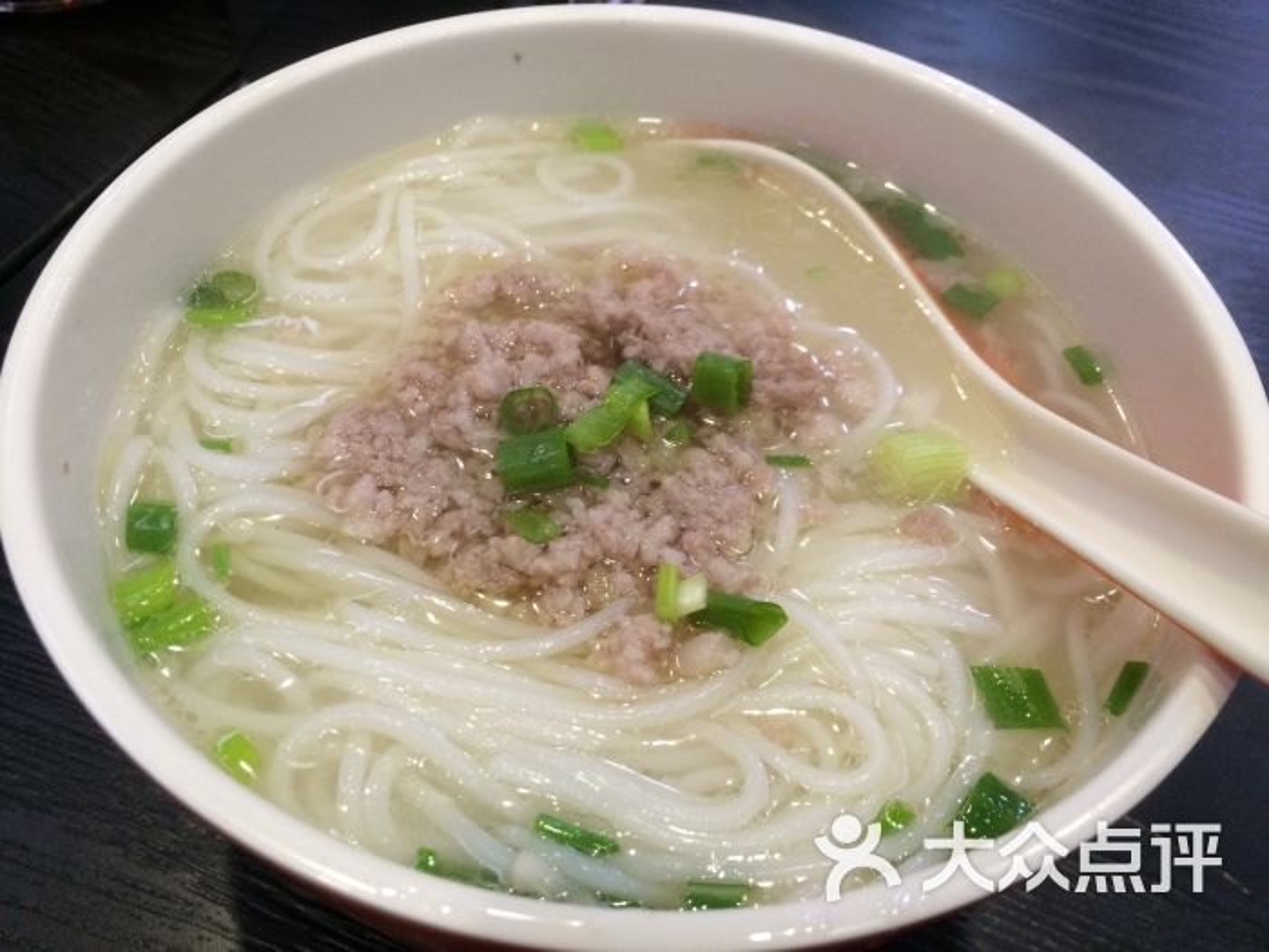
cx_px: 634
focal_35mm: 29
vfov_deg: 48.2
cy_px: 476
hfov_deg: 61.7
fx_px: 1063
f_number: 2.2
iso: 80
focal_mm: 4.15
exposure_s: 1/33
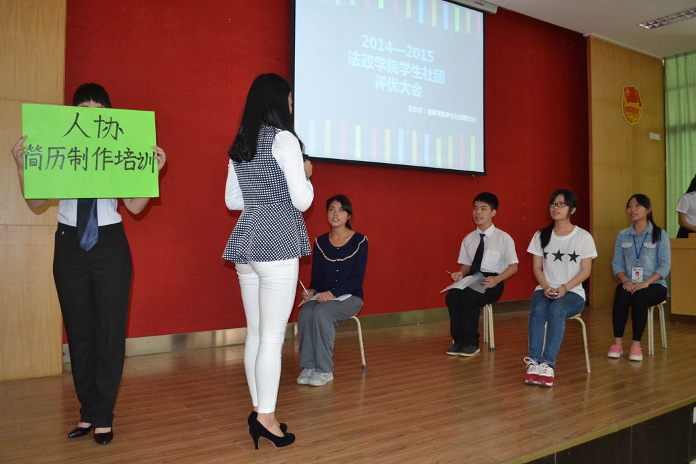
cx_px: 348
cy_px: 232
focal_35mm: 30
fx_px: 580
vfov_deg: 43.6
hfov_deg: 61.9
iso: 1600
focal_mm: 20
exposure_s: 1/80
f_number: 3.8
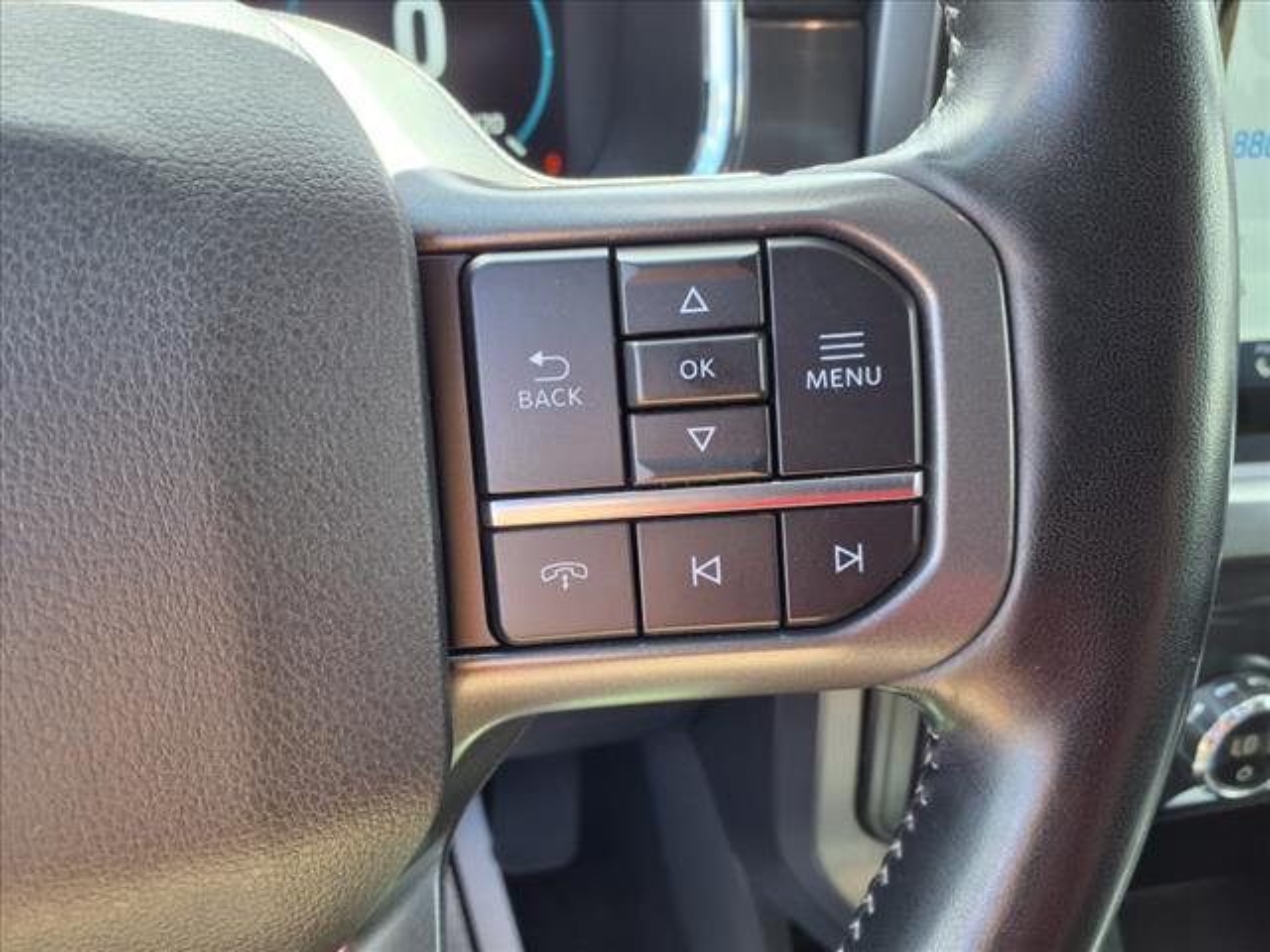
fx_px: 991
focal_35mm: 27
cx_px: 635
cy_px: 476
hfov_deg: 65.3
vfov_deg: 51.4
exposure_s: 1/120
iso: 64
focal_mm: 3.58
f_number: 1.9
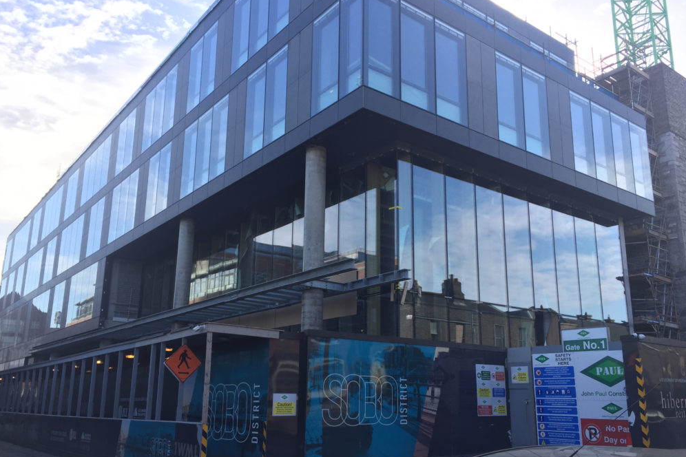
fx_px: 591
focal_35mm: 31
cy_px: 257
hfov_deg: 60.3
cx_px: 351
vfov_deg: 42.2
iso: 32
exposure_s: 1/534
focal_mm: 4.15
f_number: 2.2
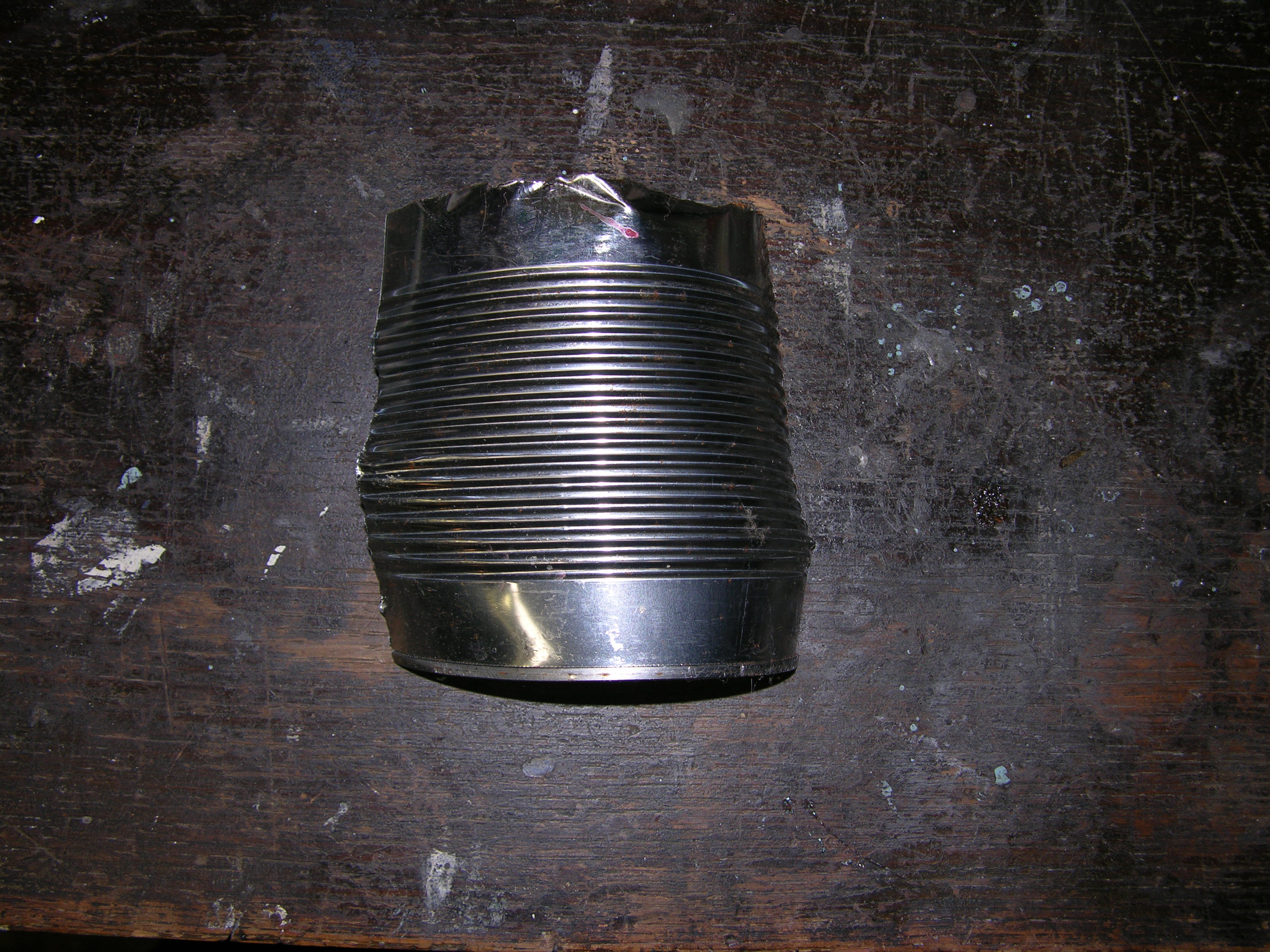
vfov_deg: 40.7
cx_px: 635
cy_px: 476
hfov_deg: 52.6
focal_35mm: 35
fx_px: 1284
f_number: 2.8
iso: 50
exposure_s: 1/60.1
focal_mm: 8.9
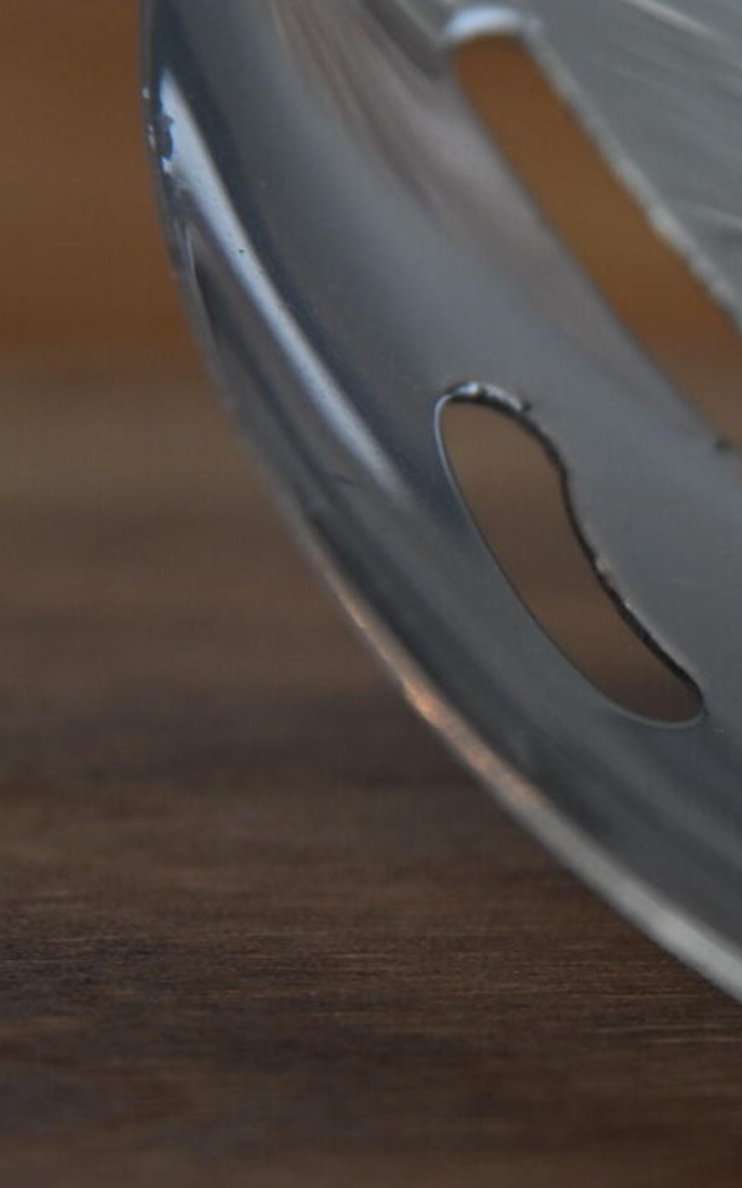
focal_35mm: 216
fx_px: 6990
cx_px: 1261
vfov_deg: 9.7
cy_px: 933
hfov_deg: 6.0
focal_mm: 60
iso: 320
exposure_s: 1/200
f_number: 3.2
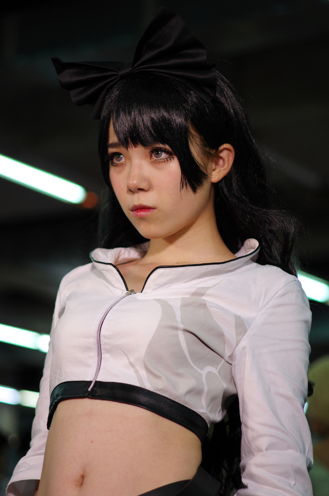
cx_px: 164
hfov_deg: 13.0
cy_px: 248
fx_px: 1446
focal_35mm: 105
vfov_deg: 19.5
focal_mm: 70
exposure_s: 1/160
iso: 200
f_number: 2.4
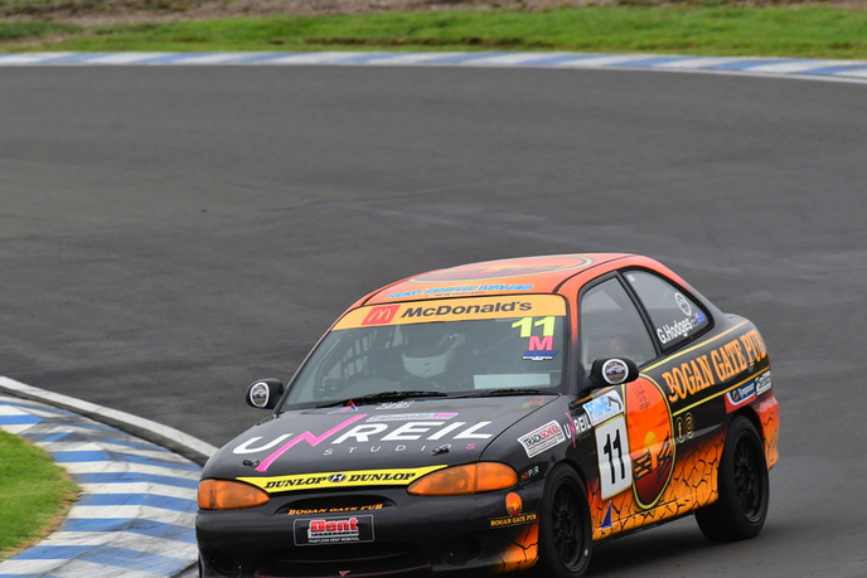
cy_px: 309
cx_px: 428
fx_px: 21004
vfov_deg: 1.6
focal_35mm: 872
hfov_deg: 2.4
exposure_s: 1/640
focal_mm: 500
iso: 1000
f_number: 9
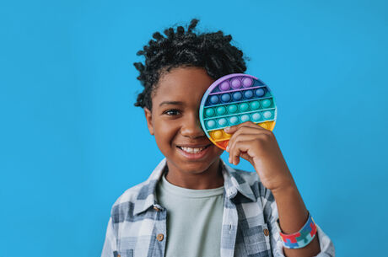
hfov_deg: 54.5
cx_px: 194
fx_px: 377
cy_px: 128
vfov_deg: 37.7
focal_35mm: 35
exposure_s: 1/200
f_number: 1.6
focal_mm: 35
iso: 400
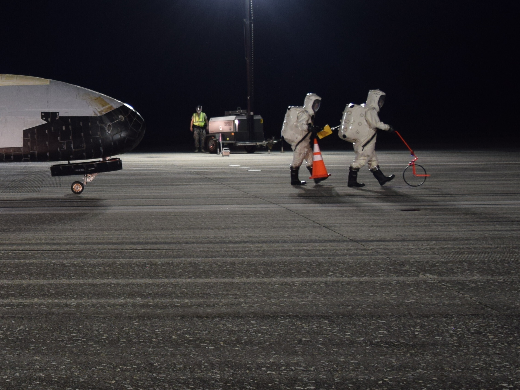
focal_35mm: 69
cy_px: 190
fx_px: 1037
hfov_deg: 25.5
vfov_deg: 21.3
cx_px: -89
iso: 450
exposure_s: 1/60
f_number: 4
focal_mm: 18
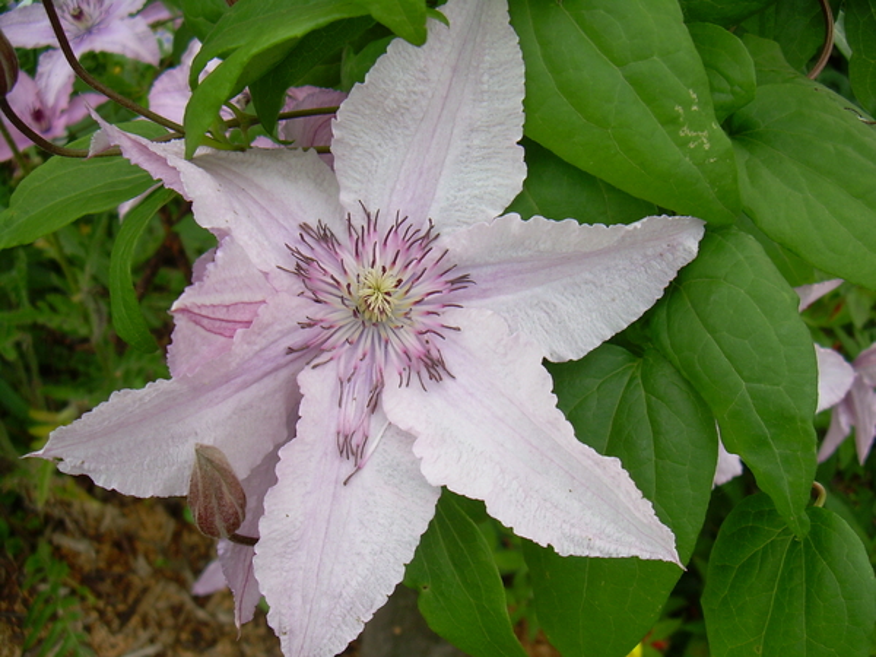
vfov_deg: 37.7
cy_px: 328
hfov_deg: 49.0
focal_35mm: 38
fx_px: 962
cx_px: 438
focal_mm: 6.3
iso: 50
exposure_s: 1/177
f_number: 2.8
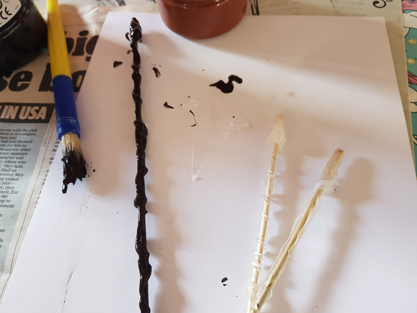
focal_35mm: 26
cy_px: 156
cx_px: 208
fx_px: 313
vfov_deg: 53.1
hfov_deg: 67.3
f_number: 1.7
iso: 200
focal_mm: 4.2
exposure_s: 1/33
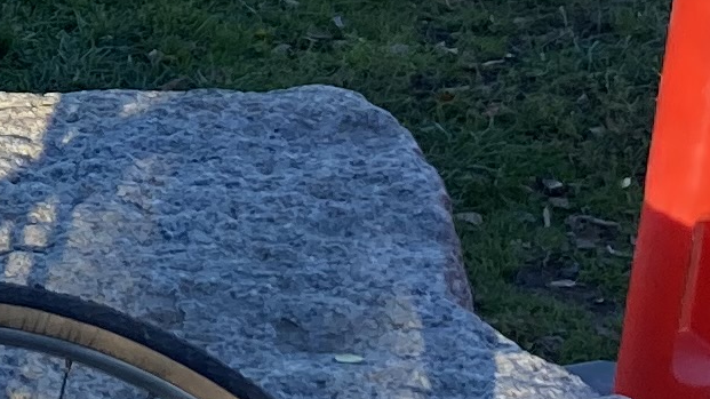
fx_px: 3727
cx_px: -360
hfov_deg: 10.5
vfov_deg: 6.1
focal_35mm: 198
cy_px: -62
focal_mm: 3.99
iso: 20
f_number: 1.8
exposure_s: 1/430
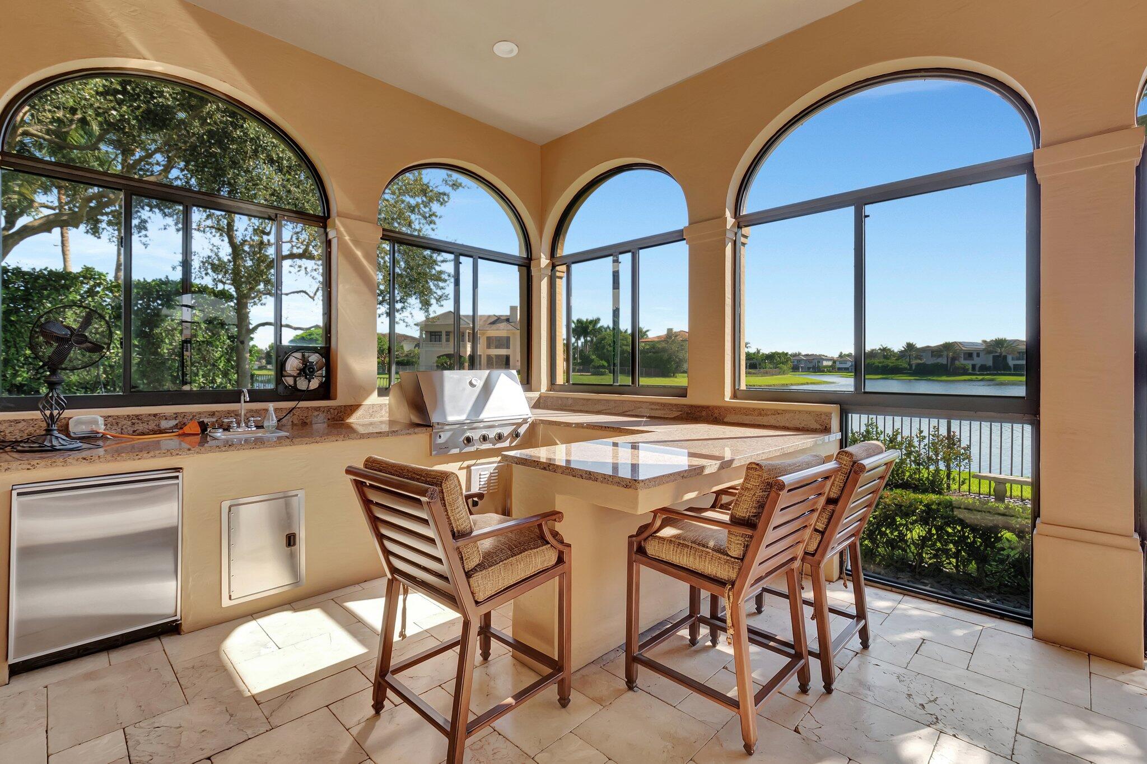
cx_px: 574
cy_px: 382
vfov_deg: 77.3
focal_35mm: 15
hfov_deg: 100.4
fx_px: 478
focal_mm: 10
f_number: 8
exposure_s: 1/125
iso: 640
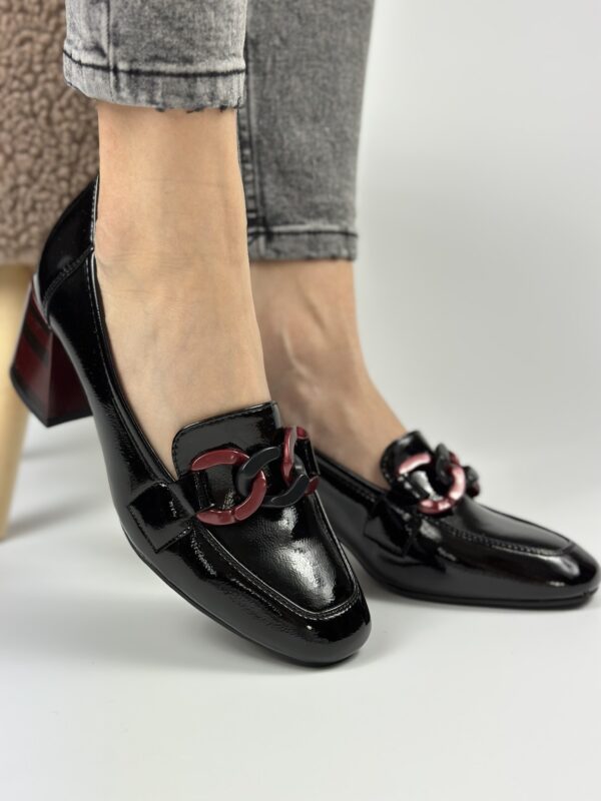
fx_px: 1111
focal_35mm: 48
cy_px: 400
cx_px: 300
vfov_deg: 39.7
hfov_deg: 30.3
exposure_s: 1/1030
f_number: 1.78
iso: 80
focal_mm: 6.86
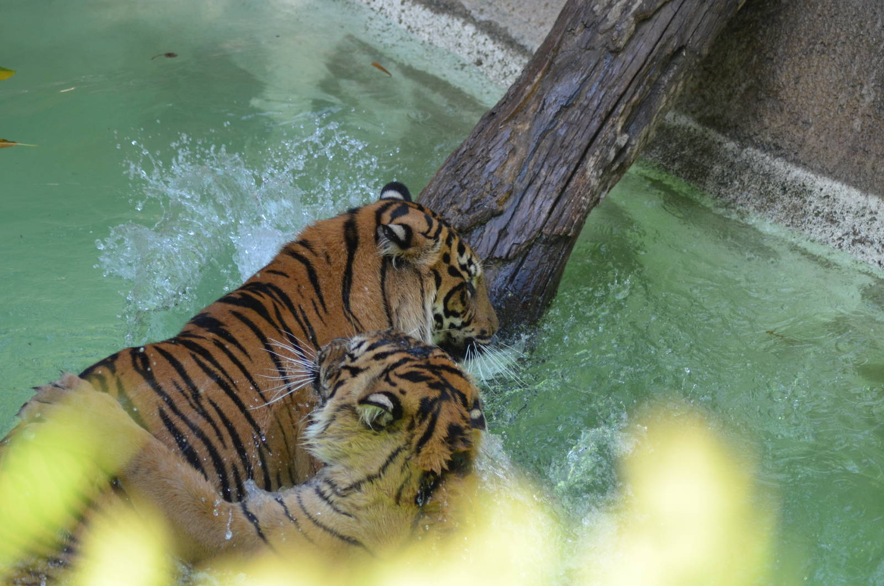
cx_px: 442
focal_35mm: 202
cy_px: 293
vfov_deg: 6.8
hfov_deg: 10.2
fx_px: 4963
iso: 800
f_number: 4.2
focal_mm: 135
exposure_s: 1/800
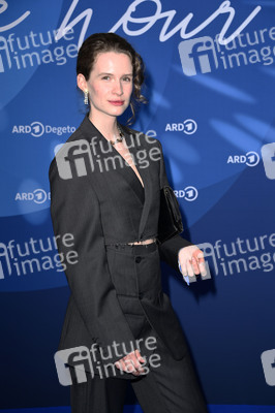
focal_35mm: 85
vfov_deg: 23.9
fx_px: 976
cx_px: 138
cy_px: 206
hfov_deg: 16.0
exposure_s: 1/250
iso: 640
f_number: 6.3
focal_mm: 85
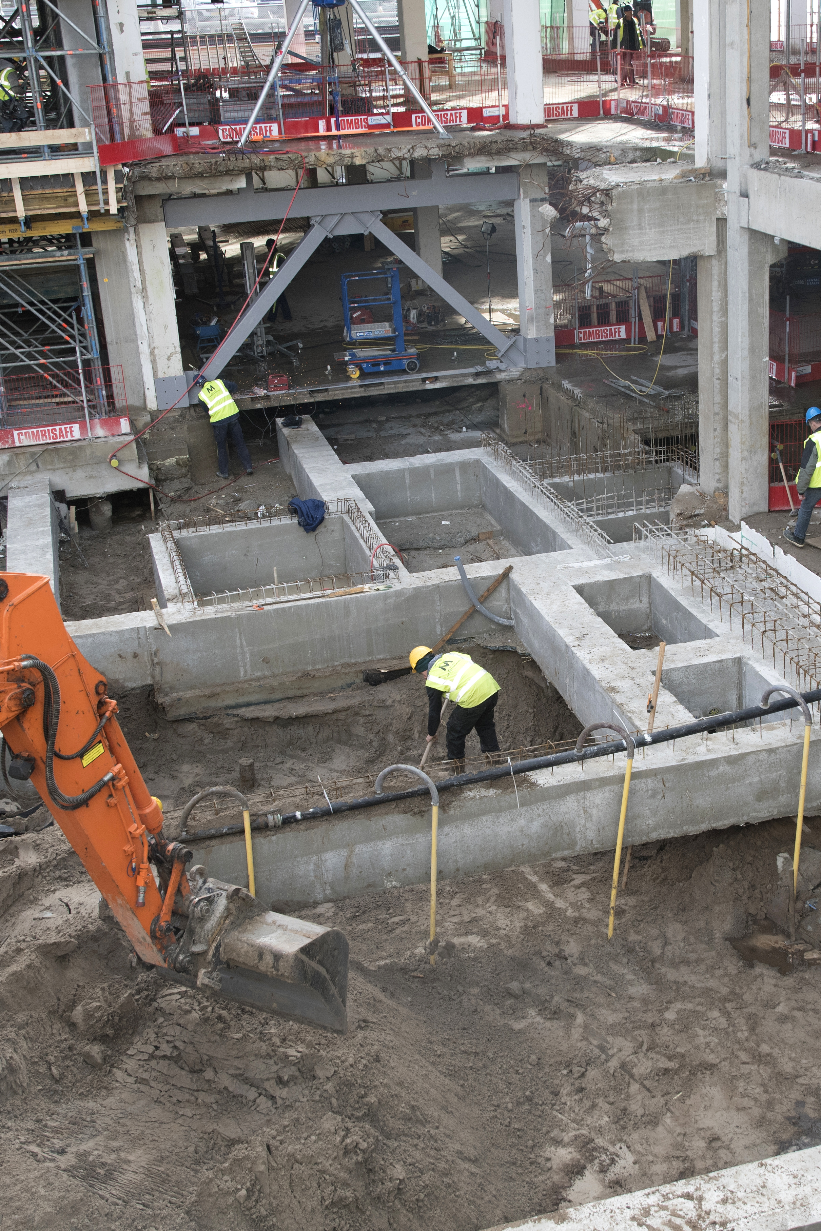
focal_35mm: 46
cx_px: 547
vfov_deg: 42.7
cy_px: 603
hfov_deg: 29.0
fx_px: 1573
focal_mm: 20
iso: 400
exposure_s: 1/500
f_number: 5
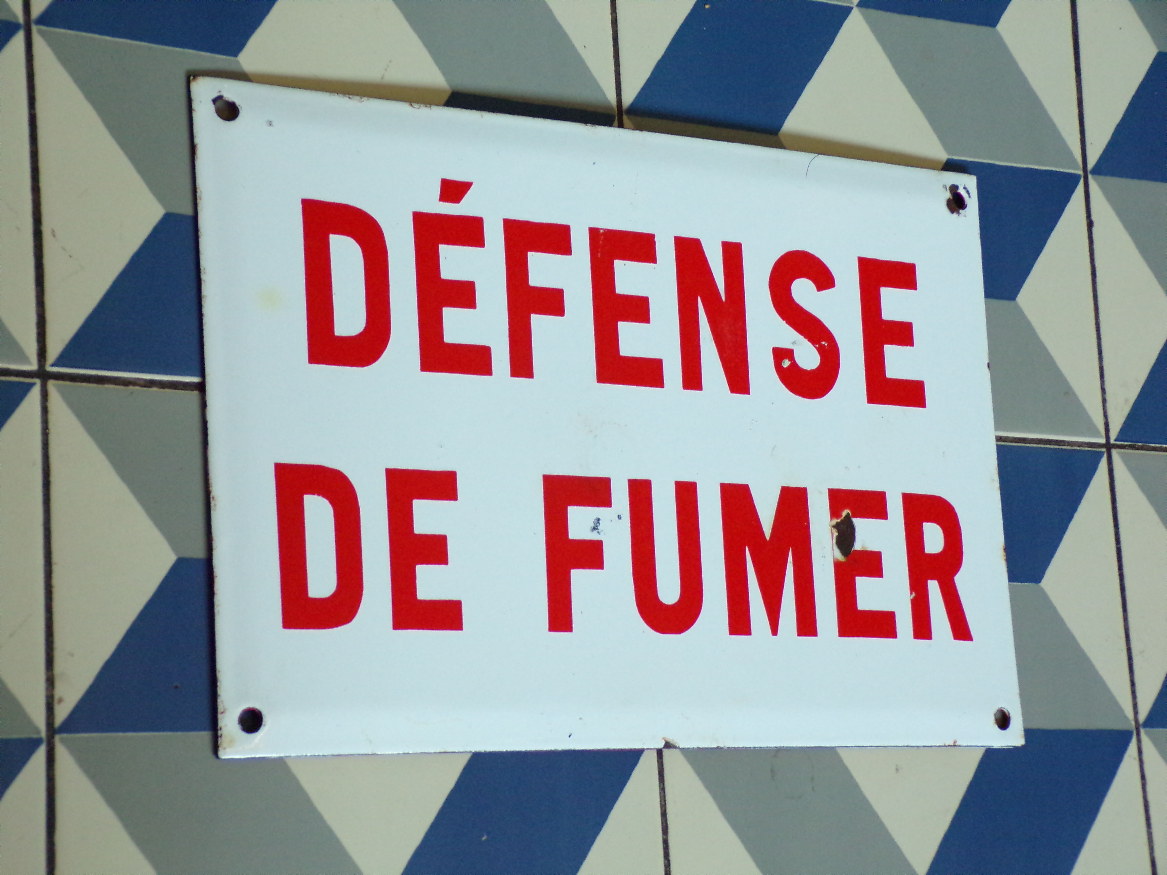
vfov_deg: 19.9
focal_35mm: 74
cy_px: 438
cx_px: 584
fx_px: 2495
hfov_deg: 26.3
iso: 400
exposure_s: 1/34
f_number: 3.9
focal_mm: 13.3
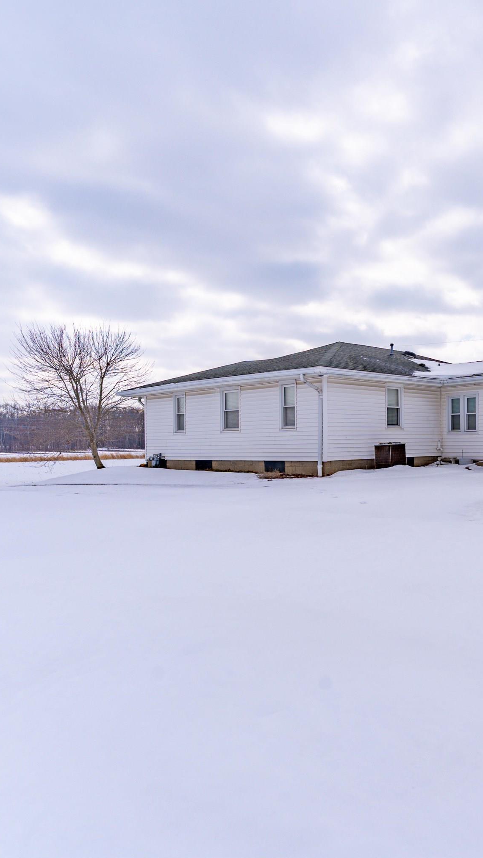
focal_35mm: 27
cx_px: 510
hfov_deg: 37.2
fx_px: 615
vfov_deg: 69.9
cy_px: 427
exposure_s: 1/1600
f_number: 8
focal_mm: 17
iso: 100
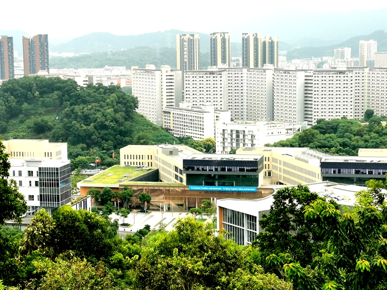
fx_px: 861
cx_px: 194
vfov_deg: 19.1
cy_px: 145
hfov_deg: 25.3
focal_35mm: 77
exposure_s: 1/1181
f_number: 1.8
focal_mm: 5.58
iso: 50
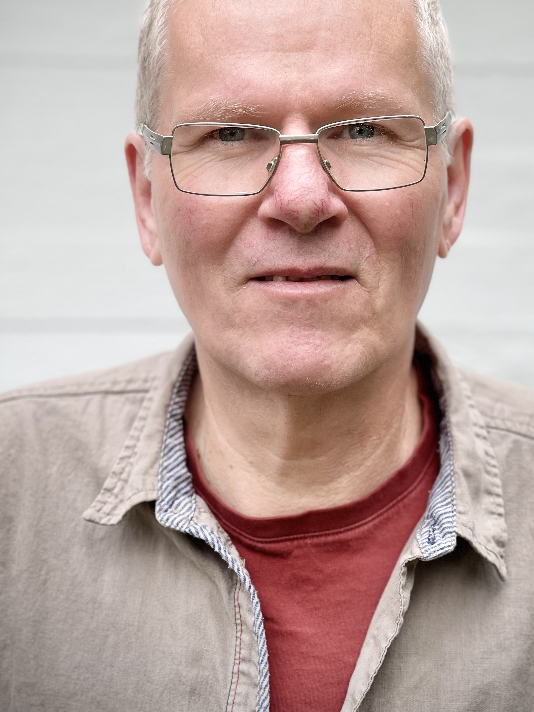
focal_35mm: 90
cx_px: 316
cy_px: 265
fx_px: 1851
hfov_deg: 16.4
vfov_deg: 21.7
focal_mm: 7.5
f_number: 2.2
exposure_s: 1/121
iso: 25
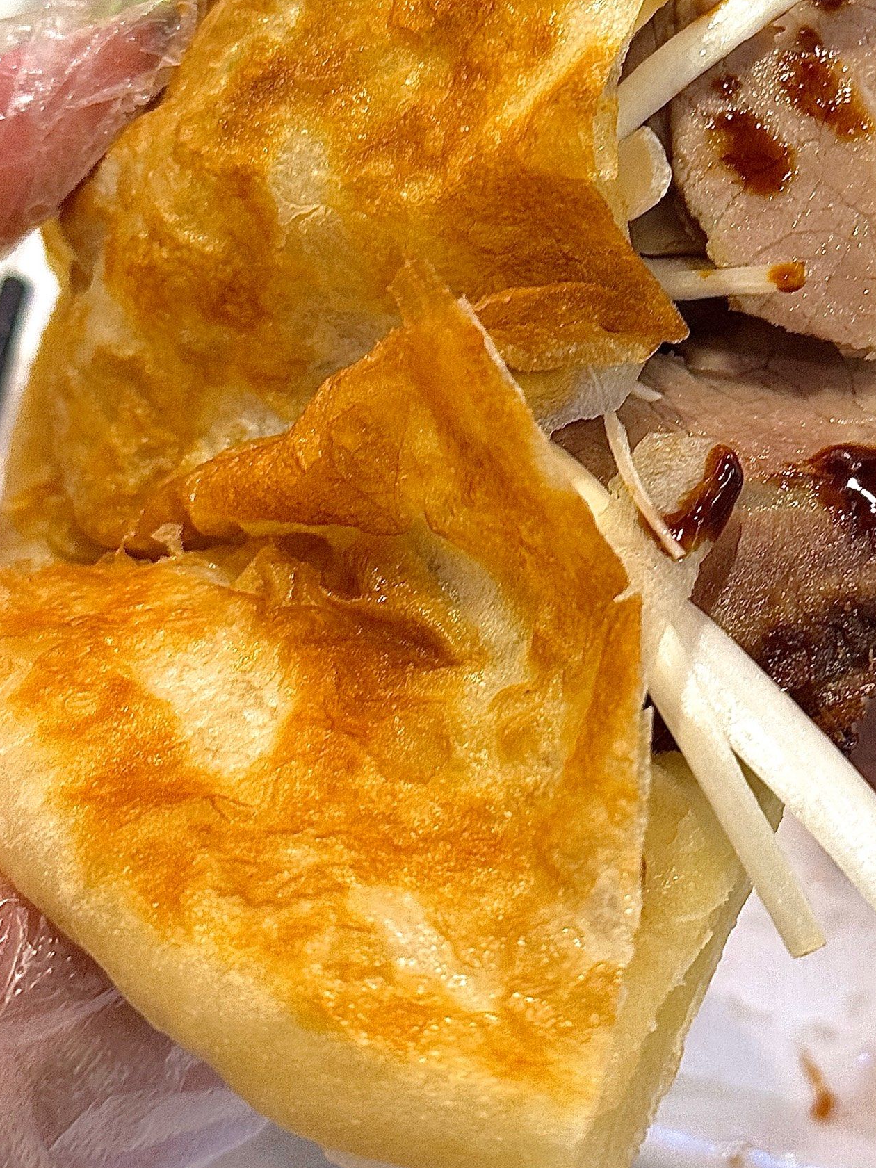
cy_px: 325
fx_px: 2632
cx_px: 608
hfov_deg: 18.8
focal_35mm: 78
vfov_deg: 24.8
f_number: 1.78
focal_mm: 6.76
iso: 160
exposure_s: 1/50
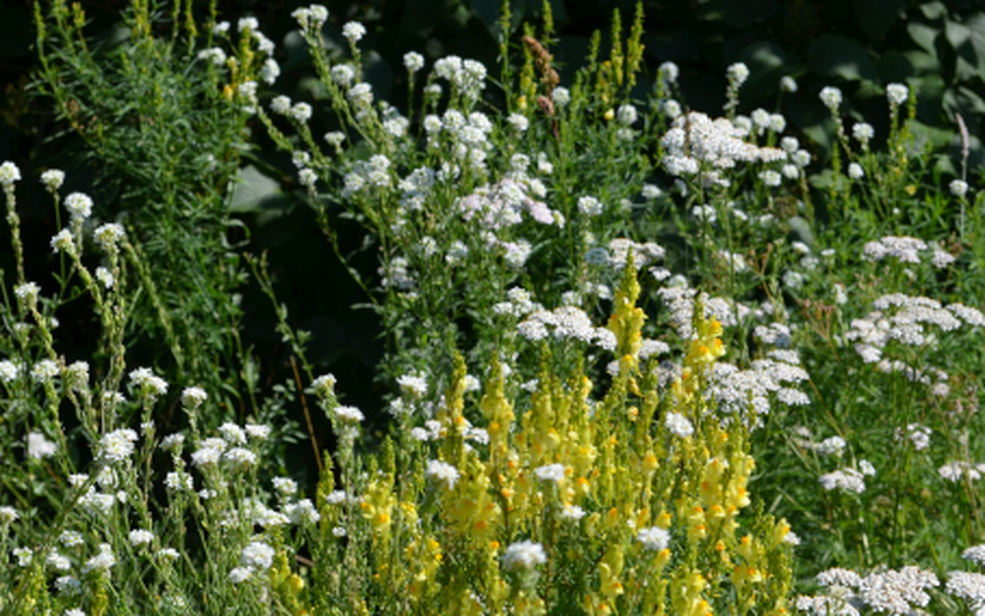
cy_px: 328
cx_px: 492
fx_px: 2999
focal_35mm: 112
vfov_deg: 11.7
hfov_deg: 18.7
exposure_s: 1/250
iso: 100
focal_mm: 55
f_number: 8
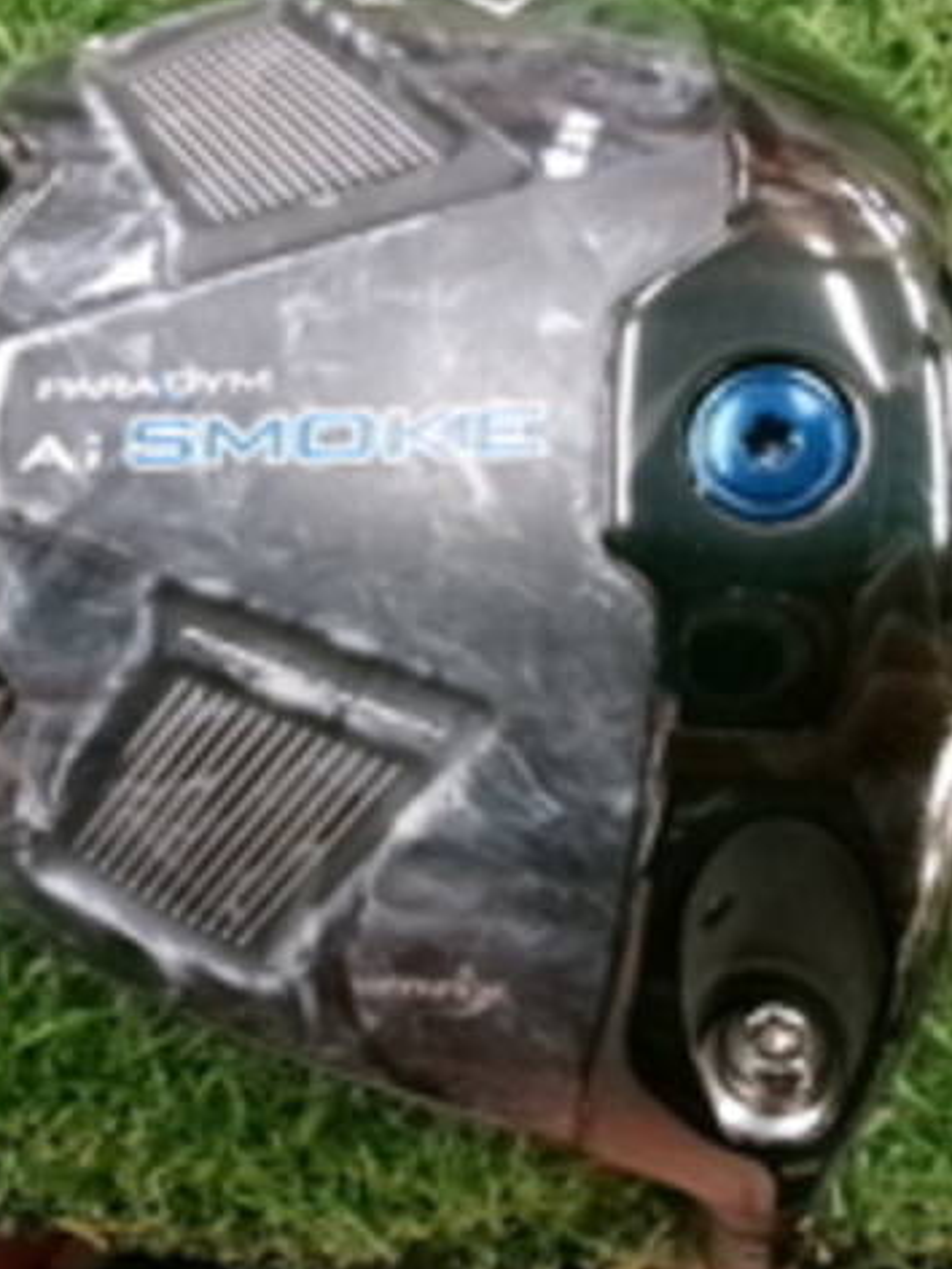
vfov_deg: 49.0
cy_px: 629
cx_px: 438
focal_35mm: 38
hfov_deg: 37.7
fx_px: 1393
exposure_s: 1/34
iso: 800
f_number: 3.9
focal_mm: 5.1
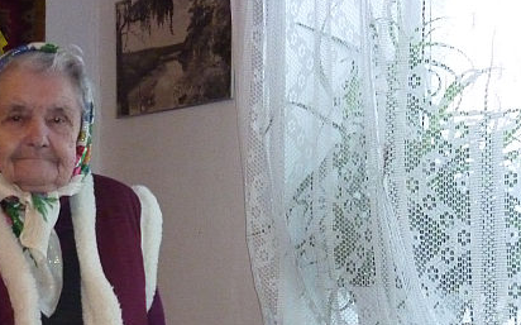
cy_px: 304
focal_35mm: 68
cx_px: 244
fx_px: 965
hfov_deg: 30.2
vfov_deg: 18.7
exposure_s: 1/80
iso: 800
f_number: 2.8
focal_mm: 5.5
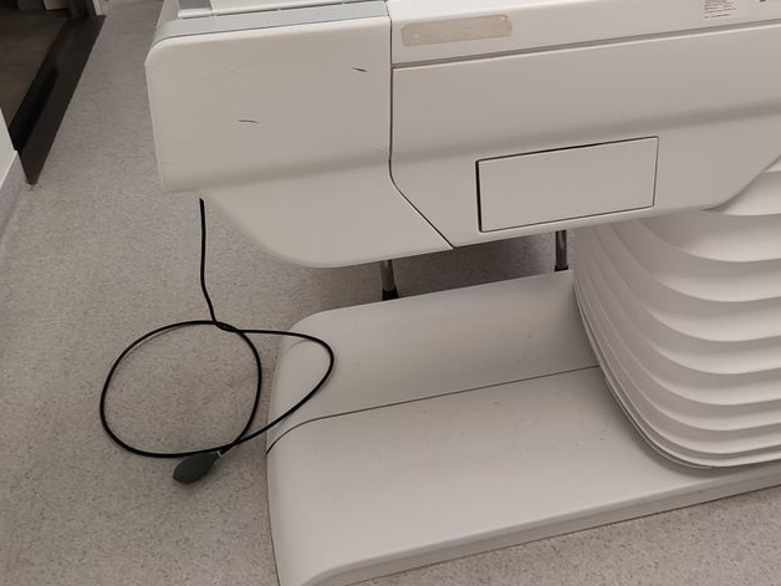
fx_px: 970
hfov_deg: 42.9
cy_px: 129
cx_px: 556
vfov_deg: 32.8
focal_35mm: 43
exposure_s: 1/100
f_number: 1.9
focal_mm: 6.12
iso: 320
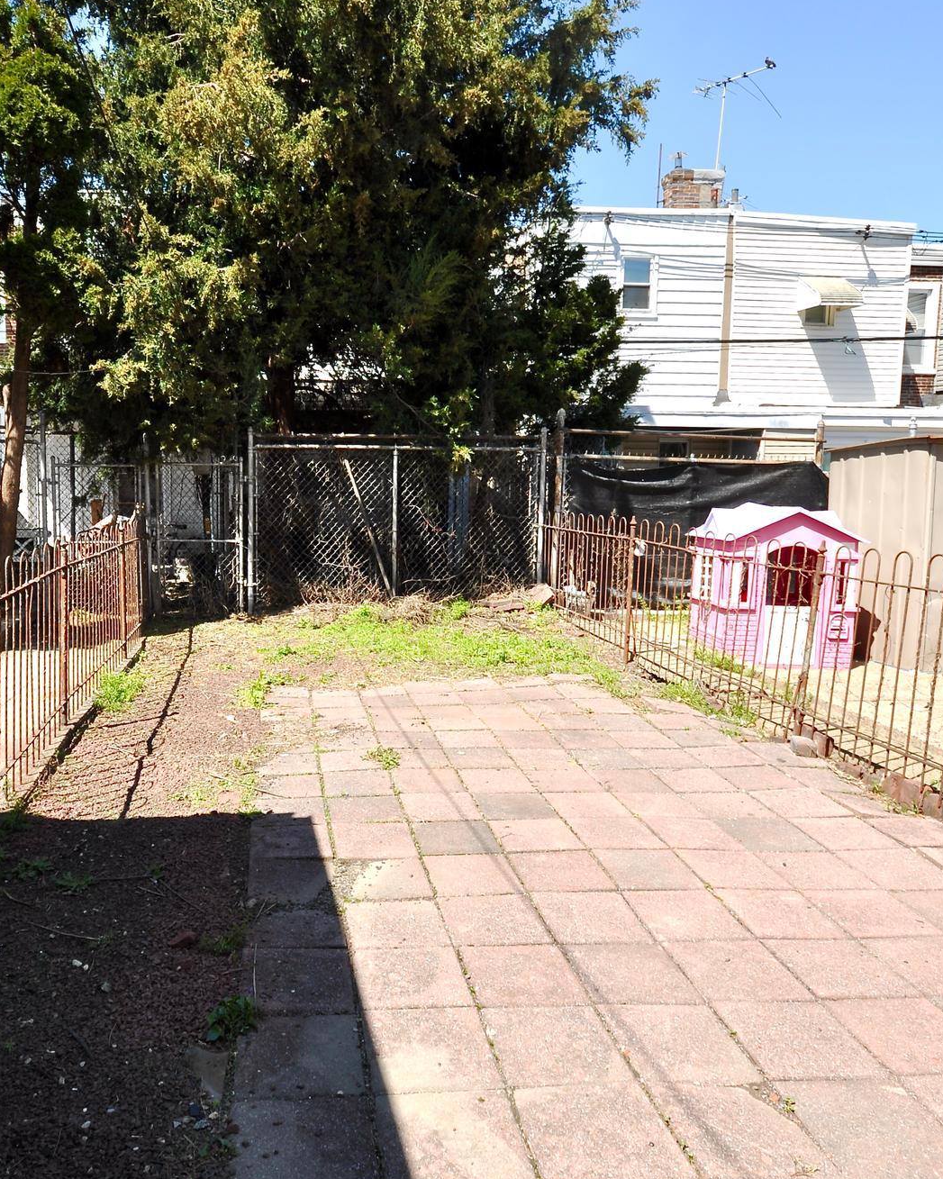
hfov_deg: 62.1
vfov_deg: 75.0
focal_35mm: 22
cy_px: 590
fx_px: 768
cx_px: 343
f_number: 9
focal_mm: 10
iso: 100
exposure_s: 1/200
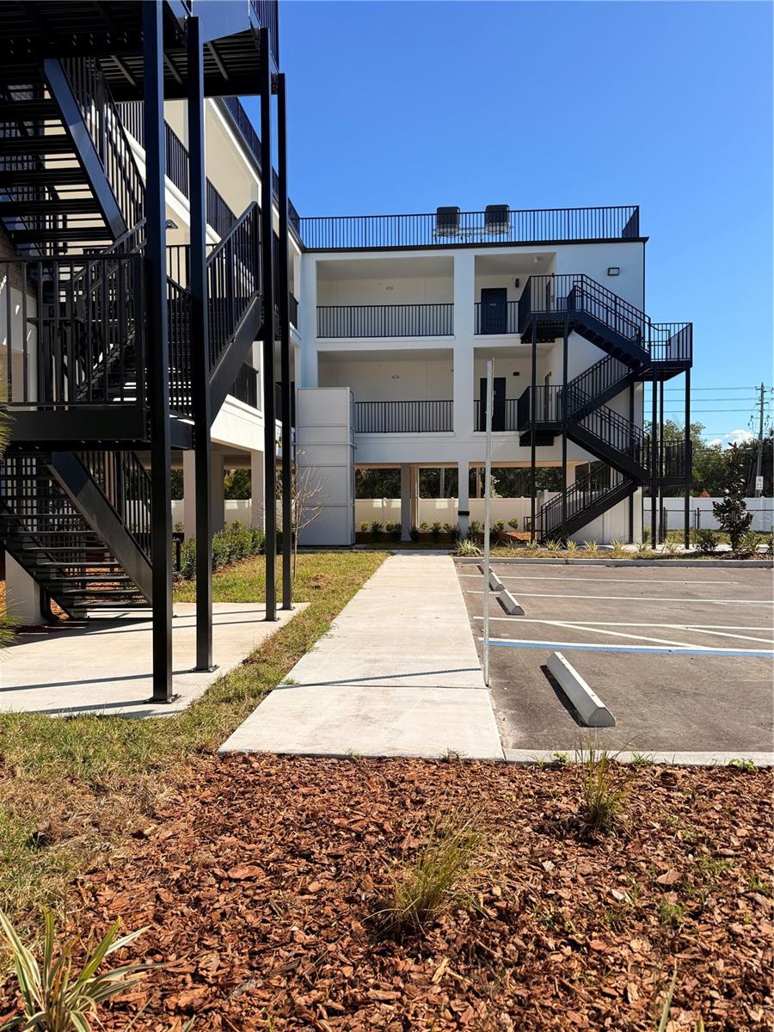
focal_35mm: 24
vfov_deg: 71.6
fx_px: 716
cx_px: 387
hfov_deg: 56.8
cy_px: 516
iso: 80
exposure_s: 1/3759
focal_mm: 6.76
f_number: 1.78
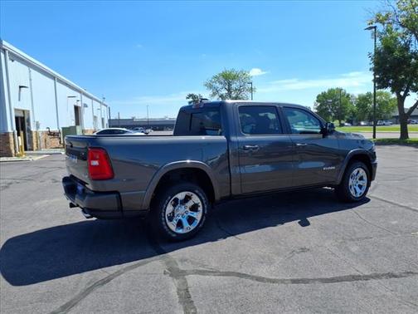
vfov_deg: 51.4
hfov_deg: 65.3
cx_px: 209
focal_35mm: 27
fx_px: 326
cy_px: 157
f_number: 1.9
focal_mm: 3.58
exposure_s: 1/2000
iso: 40
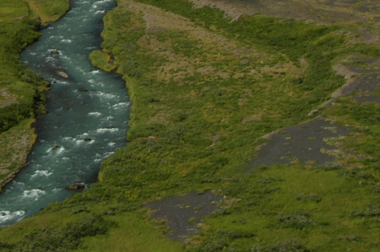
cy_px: -152
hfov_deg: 14.9
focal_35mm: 135
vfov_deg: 9.8
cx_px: -32
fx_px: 1423
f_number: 8
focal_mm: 28
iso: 200
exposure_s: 1/250
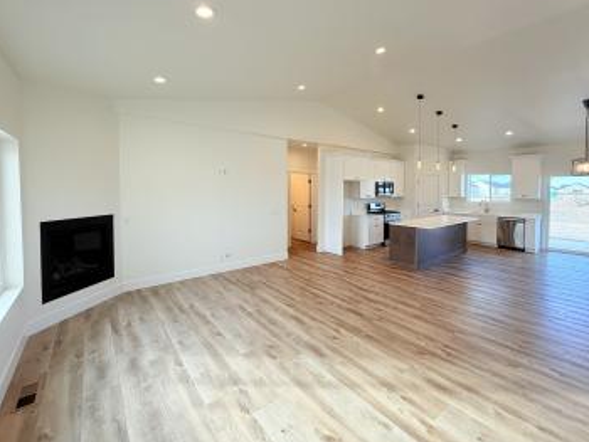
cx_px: 333
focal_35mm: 16
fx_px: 272
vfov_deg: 77.9
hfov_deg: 93.9
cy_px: 198
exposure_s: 1/120
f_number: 2.2
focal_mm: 2.22
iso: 80
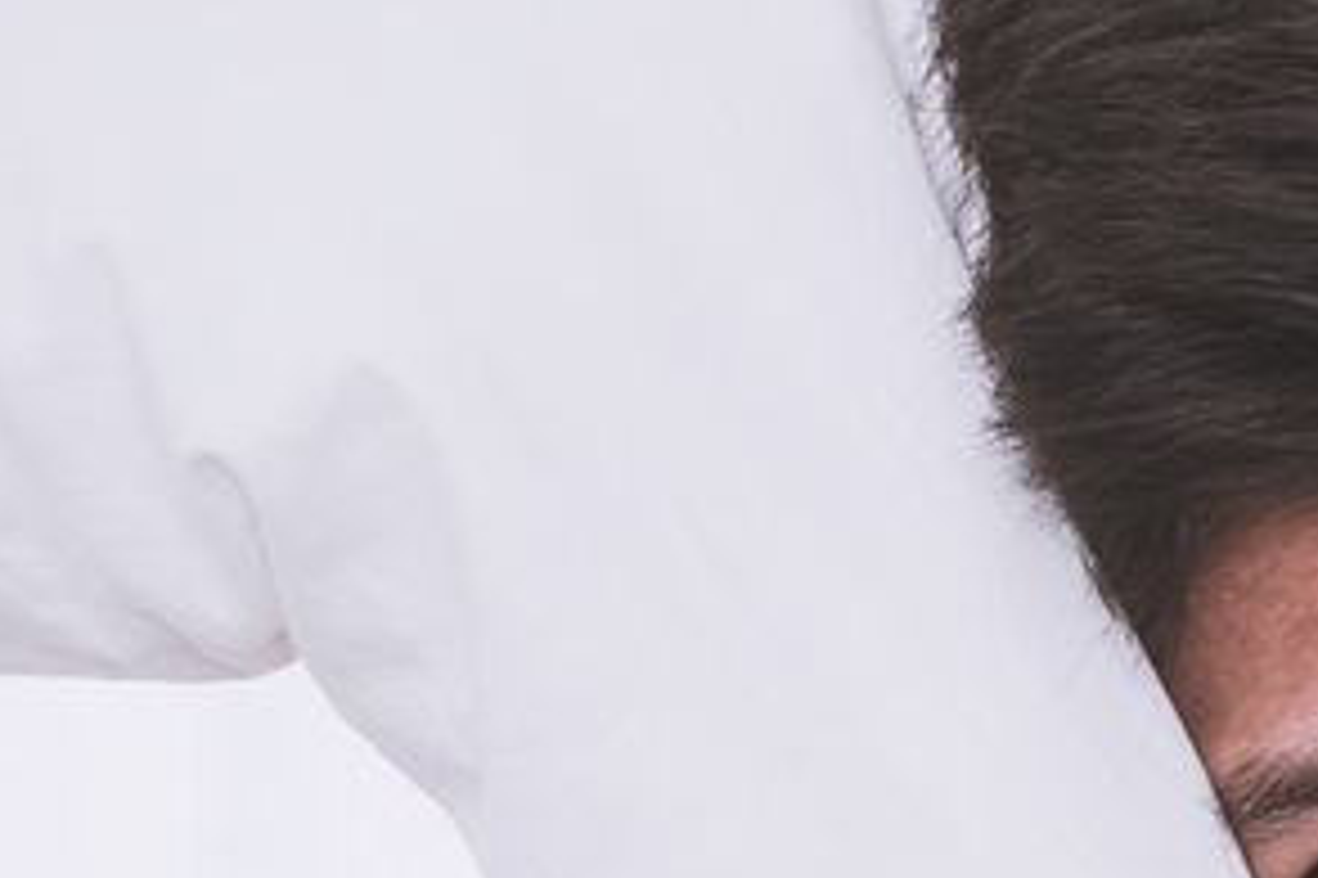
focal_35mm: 317
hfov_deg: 6.5
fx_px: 11599
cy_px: 903
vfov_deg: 4.3
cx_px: 1444
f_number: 8
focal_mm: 55
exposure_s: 1/125
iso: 320
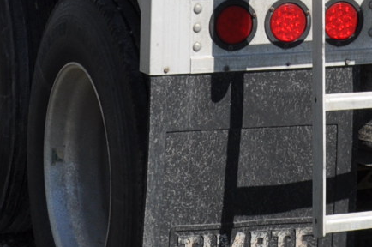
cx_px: 365
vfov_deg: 8.1
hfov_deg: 12.5
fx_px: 1682
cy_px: -196
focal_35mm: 163
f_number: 10
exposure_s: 1/400
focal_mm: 22
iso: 200
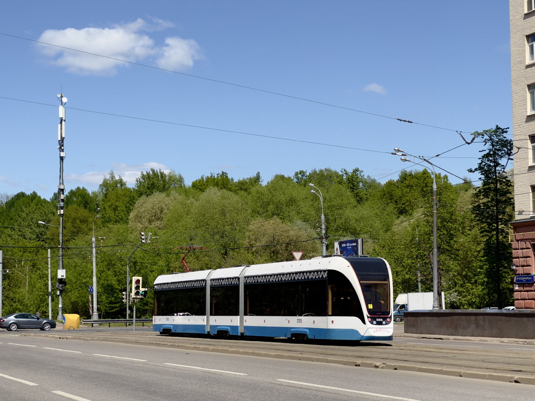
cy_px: 200
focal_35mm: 77
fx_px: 1190
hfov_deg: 25.3
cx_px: 268
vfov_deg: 19.1
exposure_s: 1/943
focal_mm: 9
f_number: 2.8
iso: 32
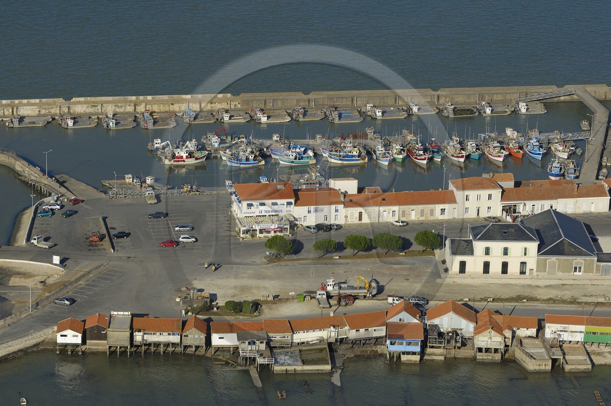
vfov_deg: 10.1
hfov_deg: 15.2
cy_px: 203
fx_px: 2288
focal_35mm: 135
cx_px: 306
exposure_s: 1/800
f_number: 5.6
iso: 100
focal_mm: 90
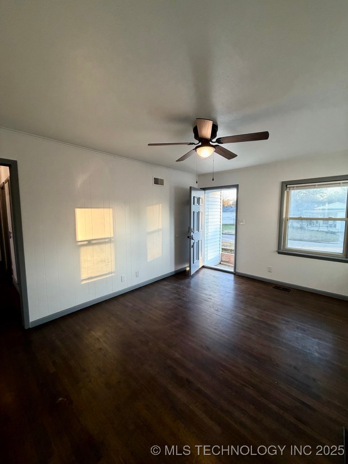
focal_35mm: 14
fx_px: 188
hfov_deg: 85.7
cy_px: 232
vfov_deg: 102.1
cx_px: 174
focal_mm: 2.22
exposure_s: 1/120
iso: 320
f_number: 2.2
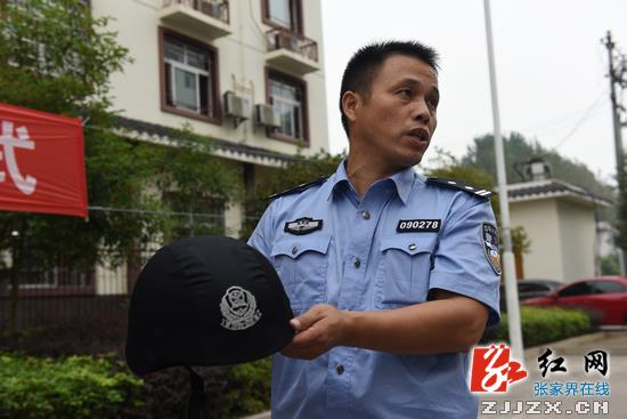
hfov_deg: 46.4
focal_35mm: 42
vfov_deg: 31.9
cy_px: 210
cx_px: 314
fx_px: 732
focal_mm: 42
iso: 200
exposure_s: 1/200
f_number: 4.5
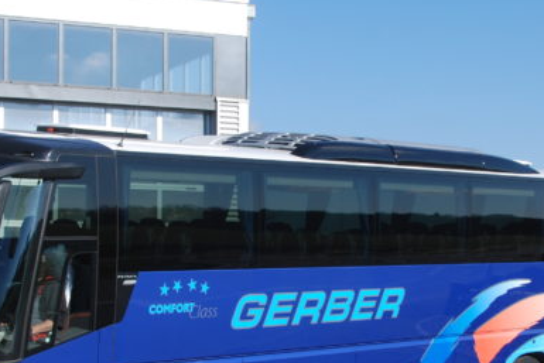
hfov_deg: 23.1
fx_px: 1330
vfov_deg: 15.5
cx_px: 251
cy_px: 246
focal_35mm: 88
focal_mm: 24
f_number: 8
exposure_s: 1/250
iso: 100
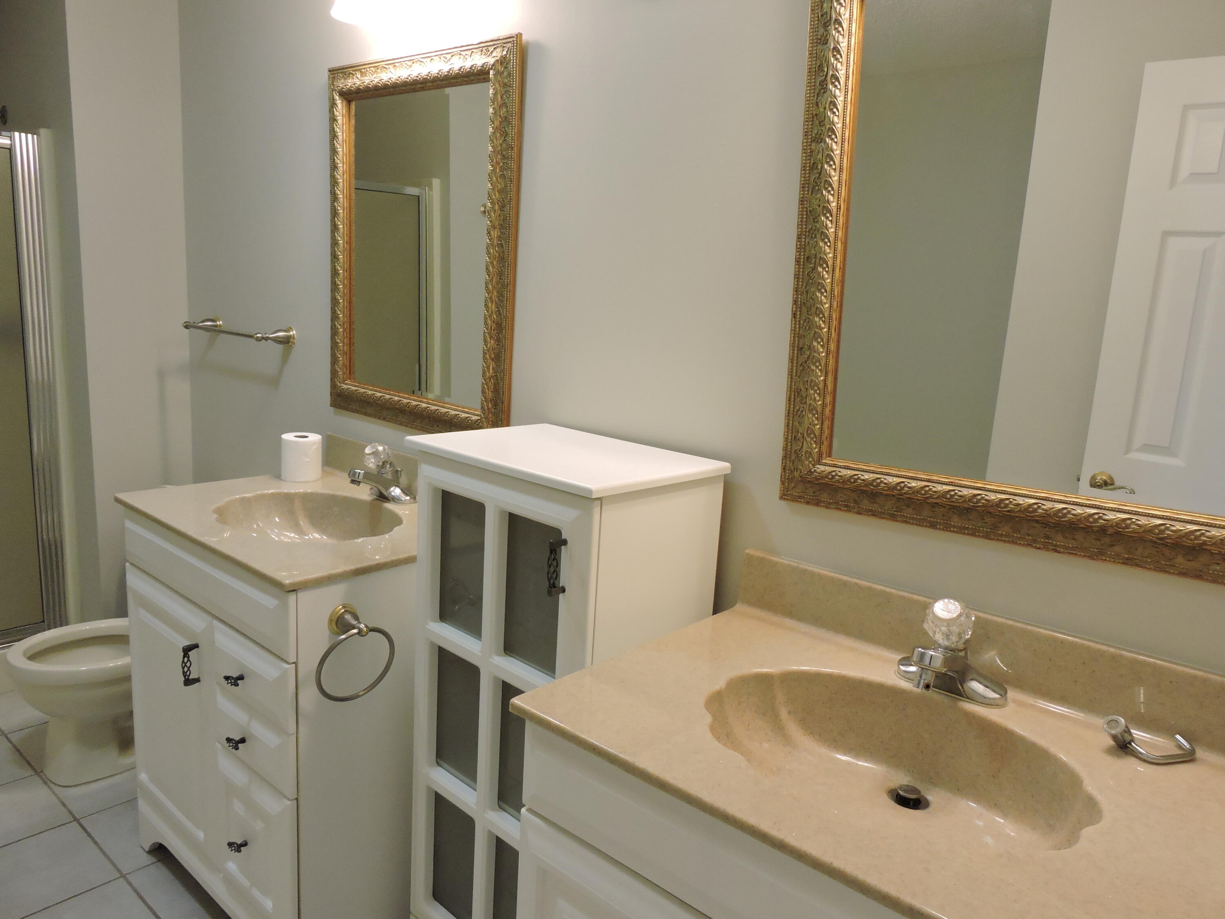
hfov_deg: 71.6
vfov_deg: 56.8
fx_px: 849
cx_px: 612
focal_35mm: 24
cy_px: 460
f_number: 3.3
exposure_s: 1/30
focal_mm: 4.3
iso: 360
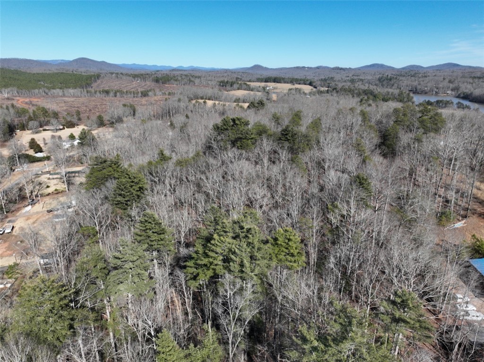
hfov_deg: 71.6
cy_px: 181
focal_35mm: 24
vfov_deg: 56.8
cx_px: 242
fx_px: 335
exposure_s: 1/240
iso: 130
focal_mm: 12.29
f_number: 2.8
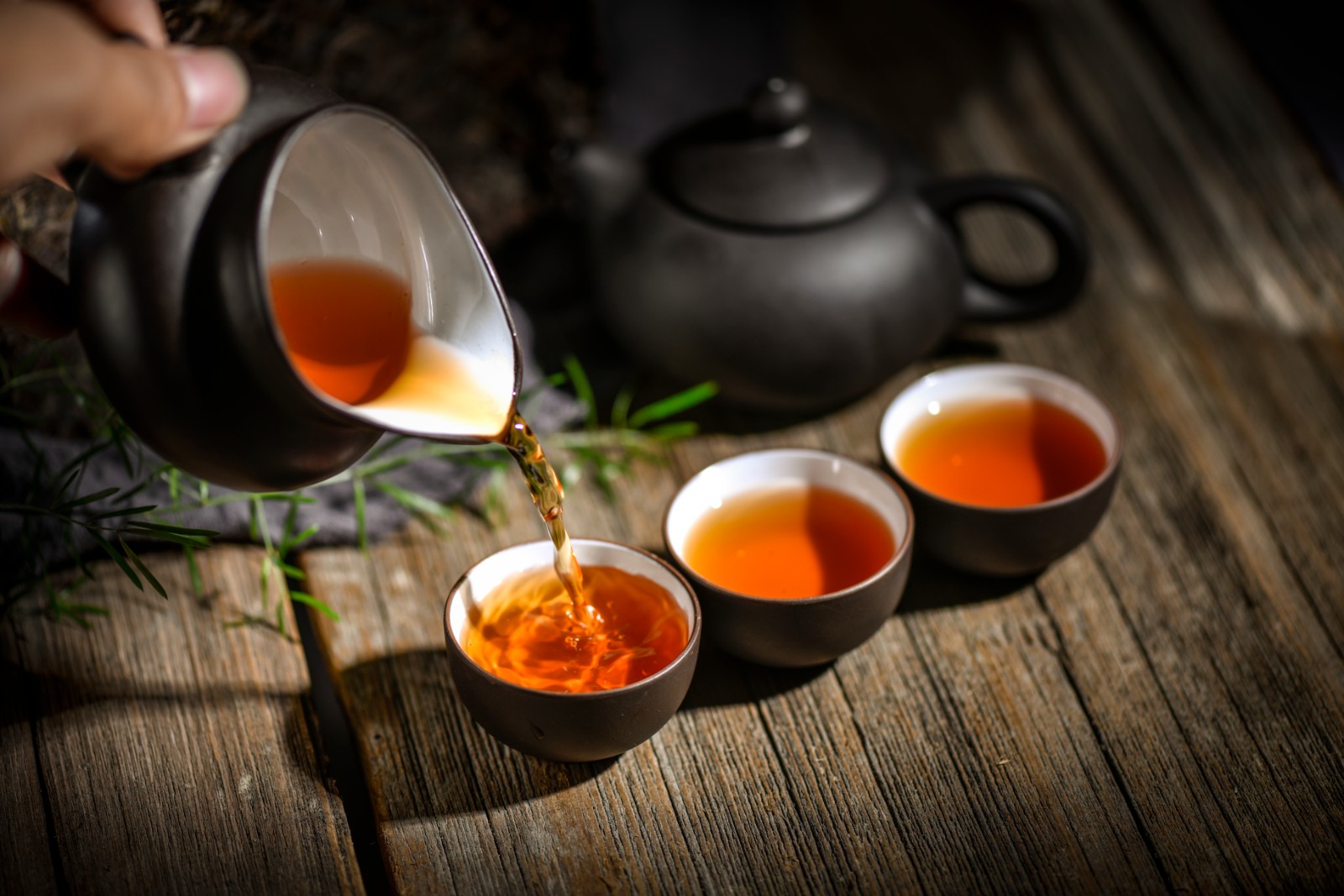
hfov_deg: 19.5
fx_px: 3920
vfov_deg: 13.0
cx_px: 672
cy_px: 448
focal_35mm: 105
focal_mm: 105
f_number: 4
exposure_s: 1/160
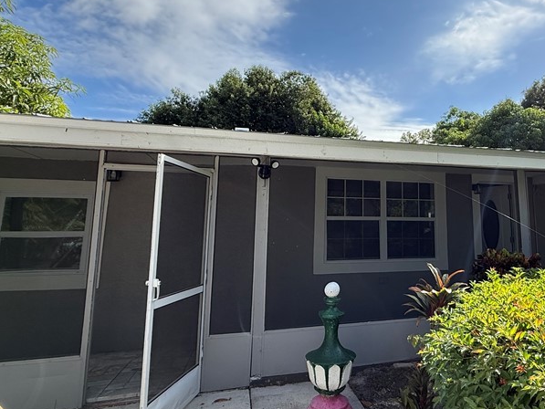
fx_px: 378
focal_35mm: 24
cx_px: 379
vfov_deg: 56.7
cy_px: 180
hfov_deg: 68.8
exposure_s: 1/1285
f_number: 2.2
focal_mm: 2.22
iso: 64
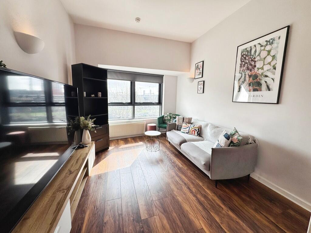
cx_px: 156
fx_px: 126
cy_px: 116
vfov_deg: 85.7
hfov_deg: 102.0
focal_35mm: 14
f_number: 2.2
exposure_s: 1/249
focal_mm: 2.22
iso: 40
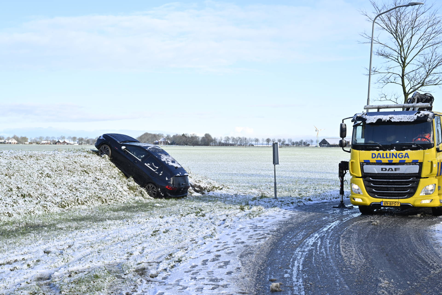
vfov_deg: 23.8
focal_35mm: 57
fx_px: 700
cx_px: 221
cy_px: 148
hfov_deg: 35.1
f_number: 8
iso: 110
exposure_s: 1/160
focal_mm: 57
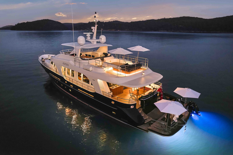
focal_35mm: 22
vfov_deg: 57.2
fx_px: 142
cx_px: 116
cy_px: 78
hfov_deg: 78.6
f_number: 2.8
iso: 800
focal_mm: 8.38
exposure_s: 1/8
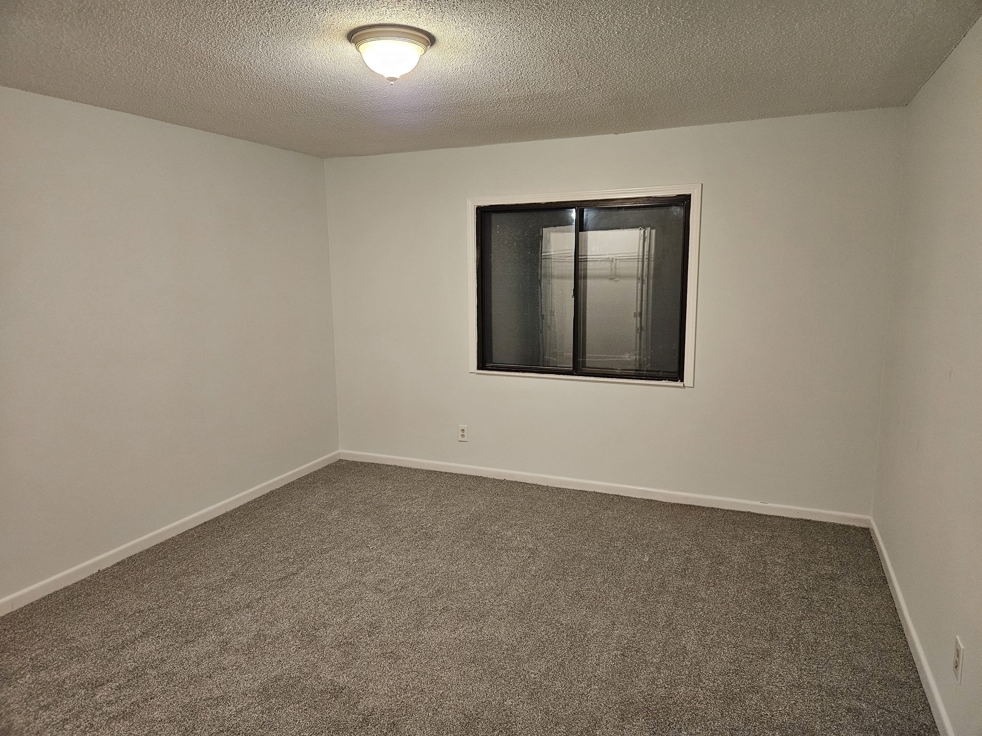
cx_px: 491
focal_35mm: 23
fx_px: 652
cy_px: 368
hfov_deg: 73.9
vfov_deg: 58.9
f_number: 1.8
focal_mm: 5.4
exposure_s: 1/60
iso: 500
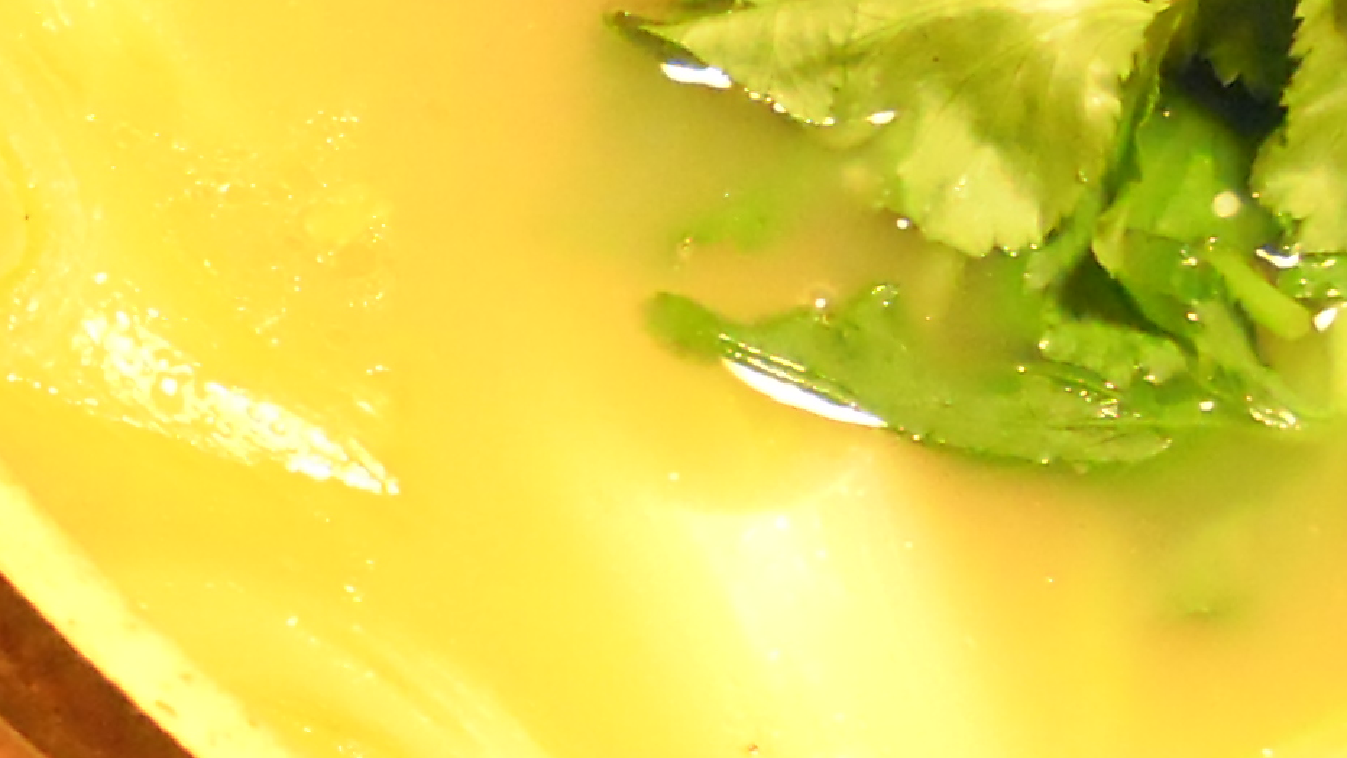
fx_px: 4680
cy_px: 1062
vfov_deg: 9.1
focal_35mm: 131
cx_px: -379
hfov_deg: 15.6
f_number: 2.7
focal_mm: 5
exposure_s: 1/15
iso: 640
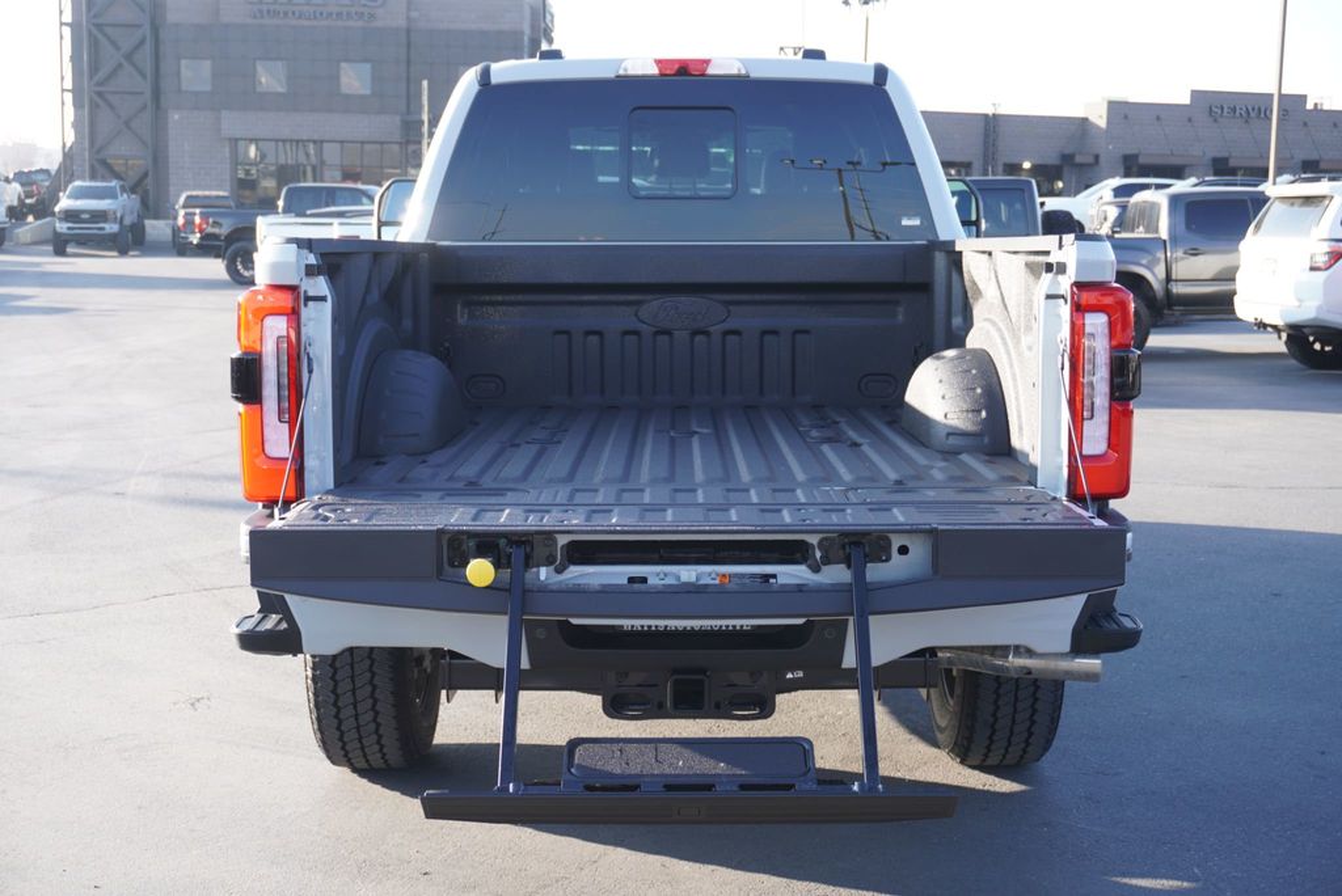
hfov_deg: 42.3
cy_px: 448
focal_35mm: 46
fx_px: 1734
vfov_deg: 29.0
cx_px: 671
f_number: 5.6
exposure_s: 1/80
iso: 100
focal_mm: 31
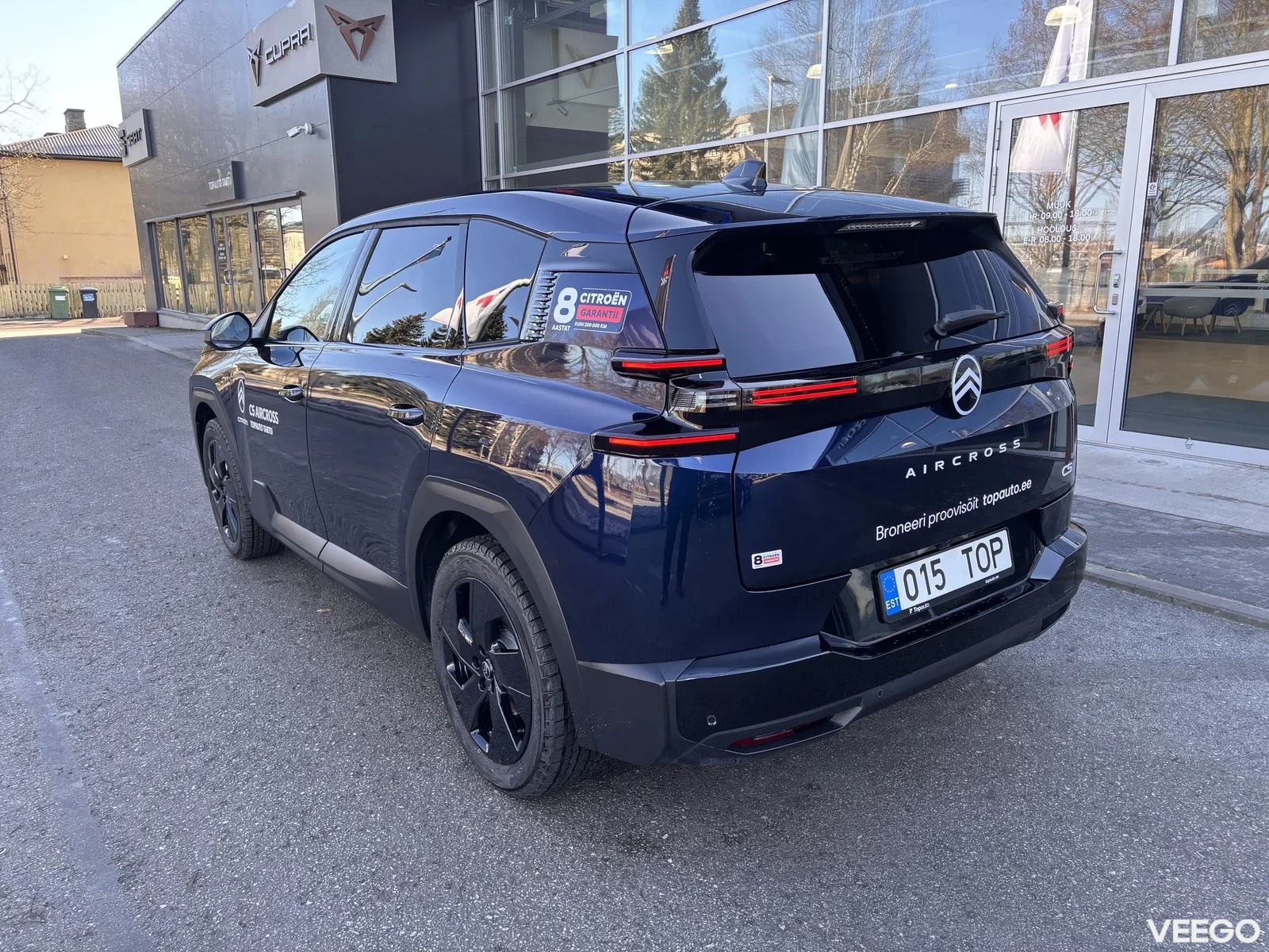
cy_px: 476
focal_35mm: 26
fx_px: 953
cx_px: 634
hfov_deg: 67.3
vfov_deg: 53.1
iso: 32
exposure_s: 1/121
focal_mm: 5.96
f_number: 1.6
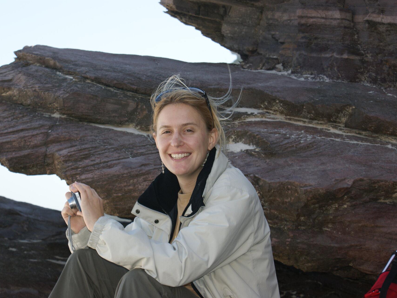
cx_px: 178
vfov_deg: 16.5
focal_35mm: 90
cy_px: 149
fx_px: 1027
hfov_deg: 21.9
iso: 100
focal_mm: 55
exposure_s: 1/125
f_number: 8
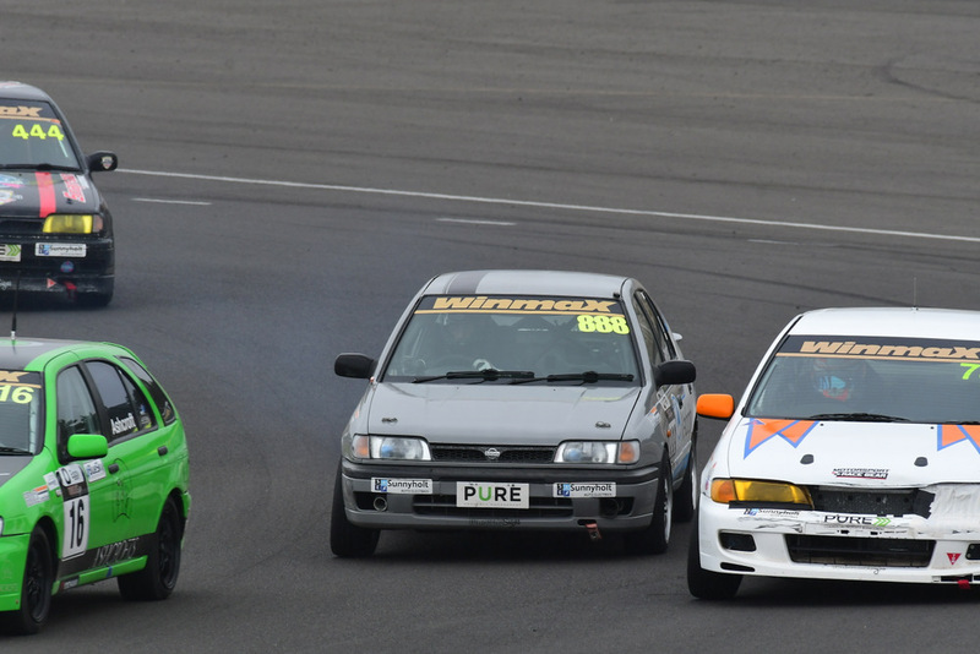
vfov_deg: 1.8
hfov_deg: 2.7
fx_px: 20423
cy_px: 327
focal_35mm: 750
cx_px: 490
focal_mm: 500
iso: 640
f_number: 10
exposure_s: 1/640
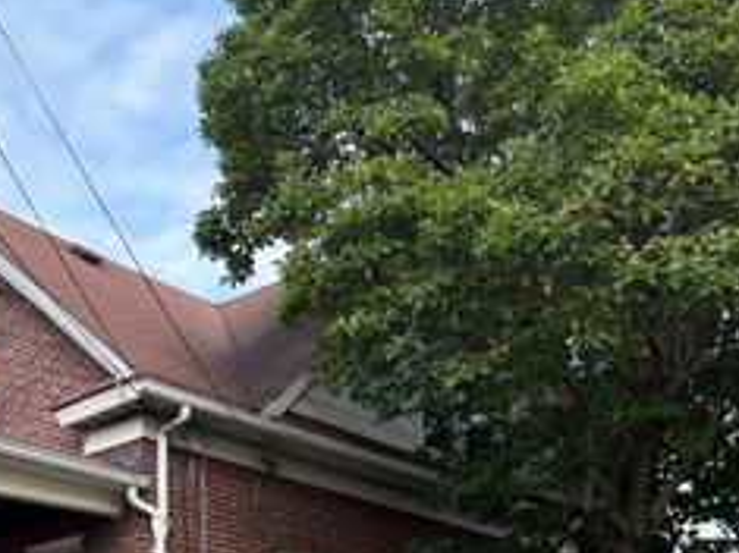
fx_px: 1088
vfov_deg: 26.7
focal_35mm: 51
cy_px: 573
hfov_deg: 35.6
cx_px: 91
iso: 100
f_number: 1.78
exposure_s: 1/813
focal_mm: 6.76
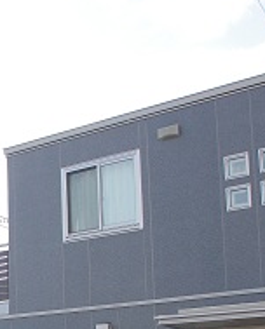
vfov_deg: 25.2
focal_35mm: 72
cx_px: -113
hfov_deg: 19.1
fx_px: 704
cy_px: 319
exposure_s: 1/180
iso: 200
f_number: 9
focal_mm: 14.38
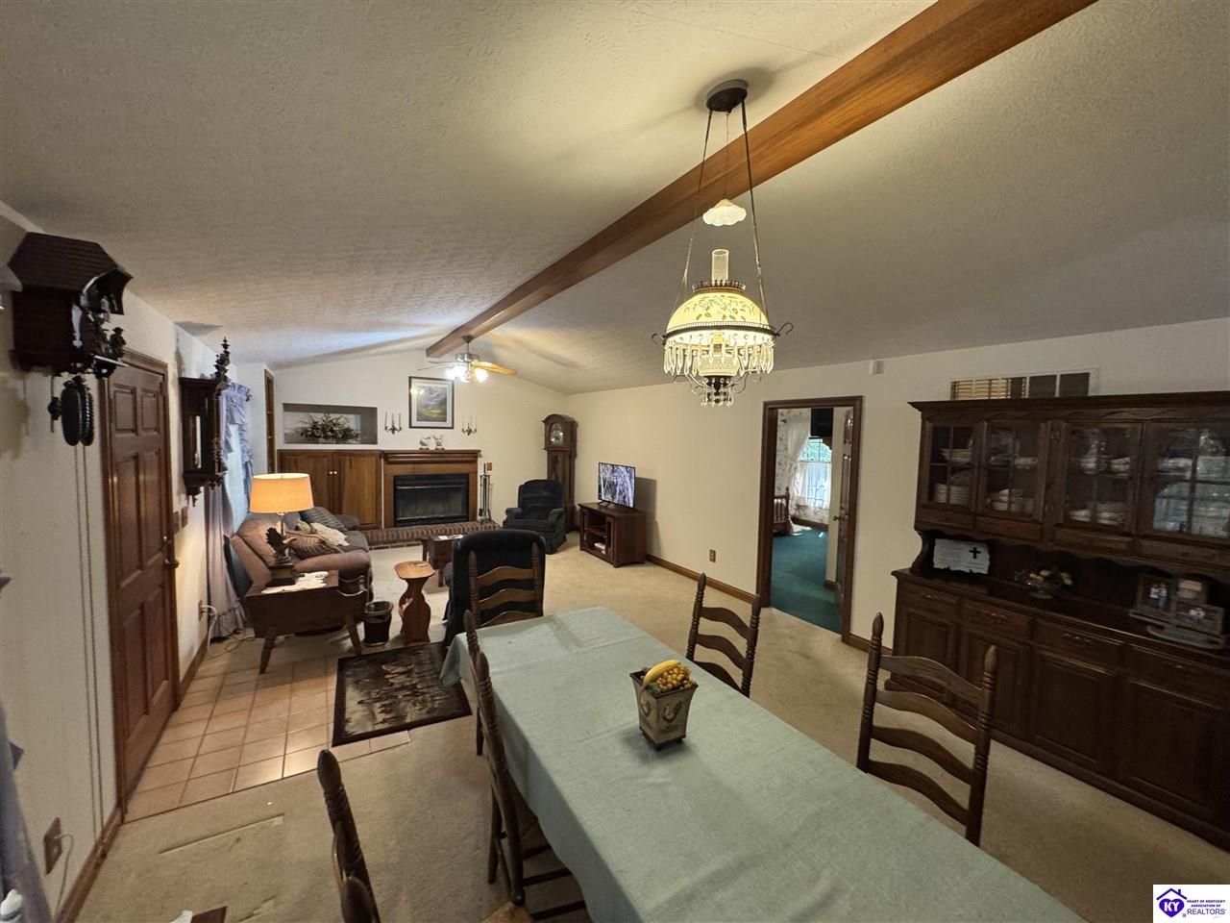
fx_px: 497
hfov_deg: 102.1
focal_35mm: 14
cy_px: 462
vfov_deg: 85.7
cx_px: 615
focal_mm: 2.22
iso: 500
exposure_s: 1/60
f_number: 2.2
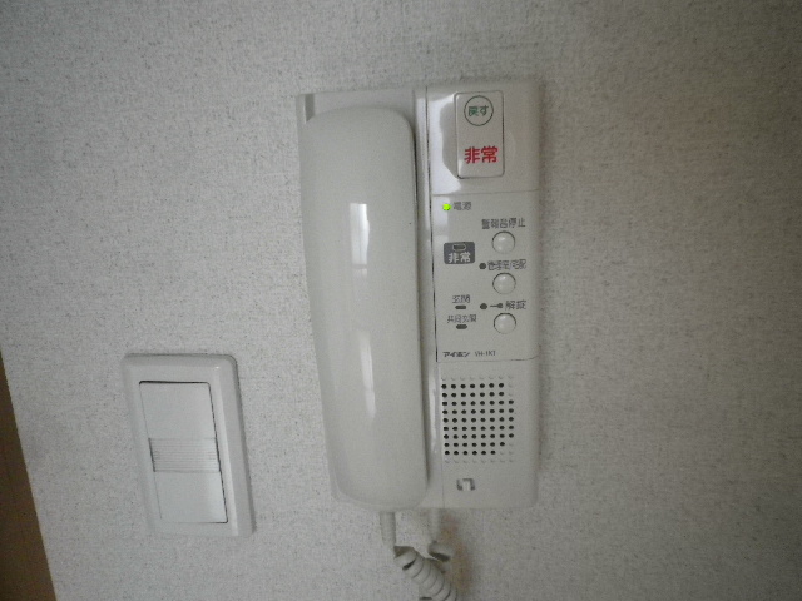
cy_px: 300
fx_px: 649
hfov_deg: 63.4
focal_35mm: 28
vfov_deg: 49.7
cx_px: 401
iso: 800
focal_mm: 5.05
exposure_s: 1/100
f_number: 3.5
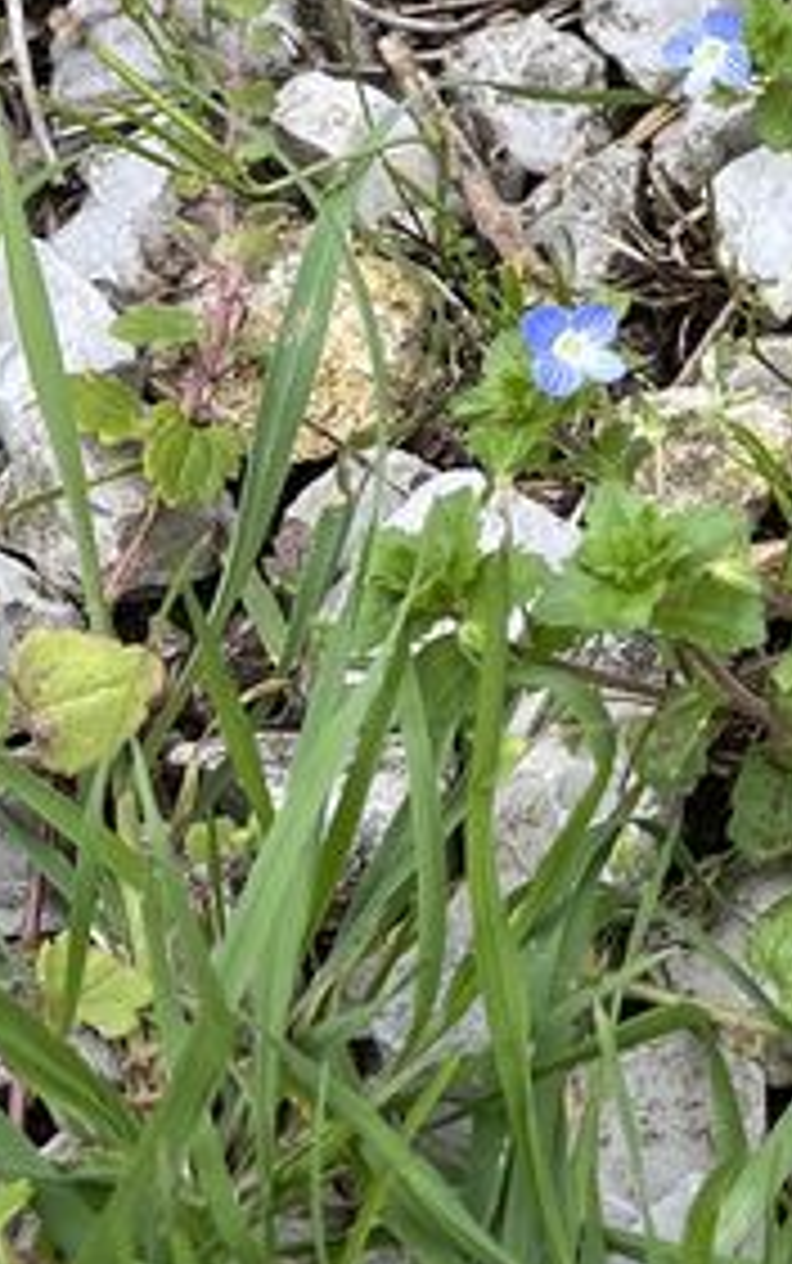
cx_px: 1192
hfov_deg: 12.7
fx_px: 3379
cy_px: 180
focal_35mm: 98
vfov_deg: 20.8
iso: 50
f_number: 1.6
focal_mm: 5.1
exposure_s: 1/766
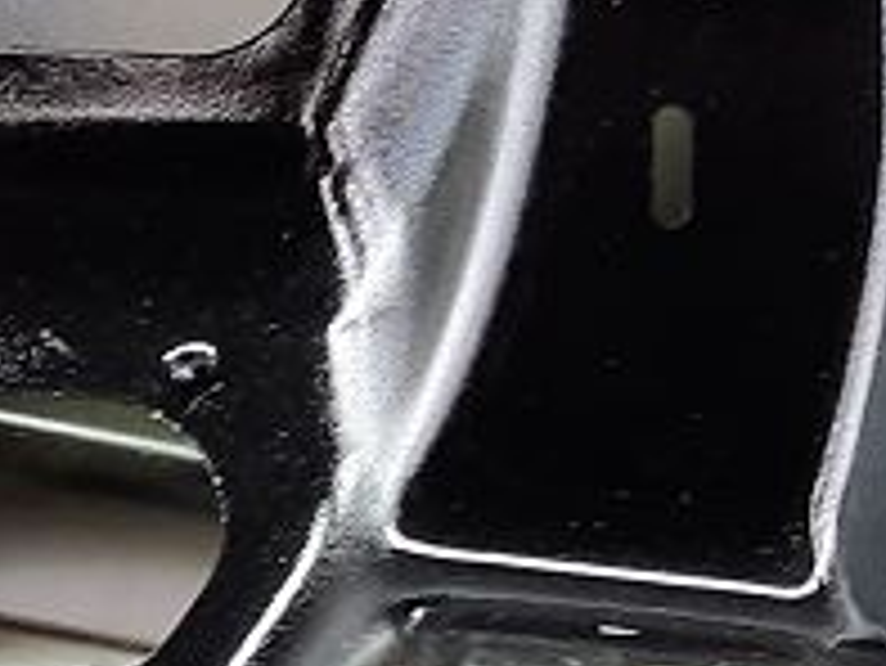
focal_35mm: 152
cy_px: 567
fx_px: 3893
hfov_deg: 12.6
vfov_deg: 9.7
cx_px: -198
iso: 100
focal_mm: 4.6
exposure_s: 1/50
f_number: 2
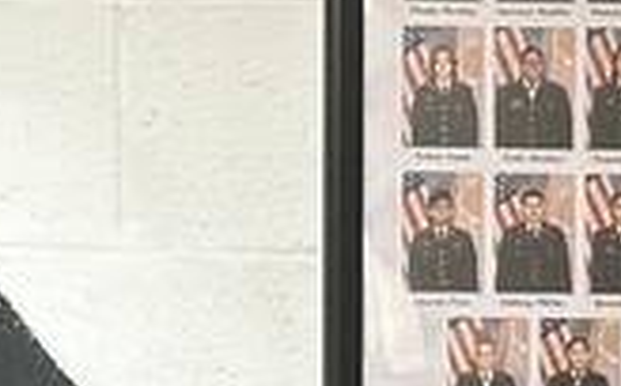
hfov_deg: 6.6
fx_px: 5375
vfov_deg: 3.9
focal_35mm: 318
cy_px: 1362
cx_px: 303
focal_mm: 6.86
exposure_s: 1/54
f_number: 1.78
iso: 80
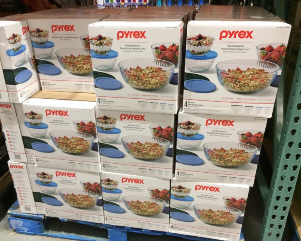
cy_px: 119
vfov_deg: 47.1
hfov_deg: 57.1
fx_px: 276
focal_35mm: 31
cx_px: 142
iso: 160
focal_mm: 4.15
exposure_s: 1/33
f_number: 2.2
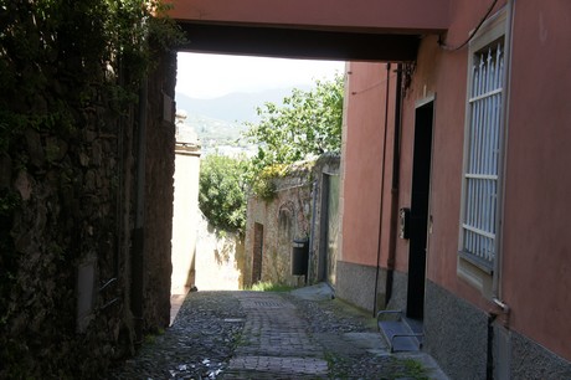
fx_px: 761
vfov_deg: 28.0
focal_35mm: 48
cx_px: 286
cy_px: 190
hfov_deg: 41.1
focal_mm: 32
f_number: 6.3
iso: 400
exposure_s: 1/250
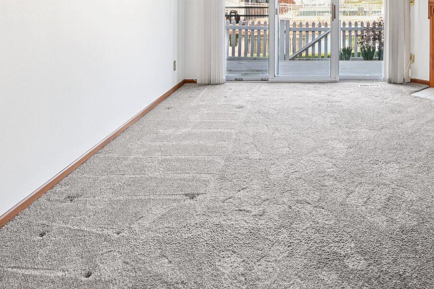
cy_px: -18
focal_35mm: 35
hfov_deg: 52.0
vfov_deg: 33.5
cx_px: 323
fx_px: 423
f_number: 4
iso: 400
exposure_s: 1/60
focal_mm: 15.5
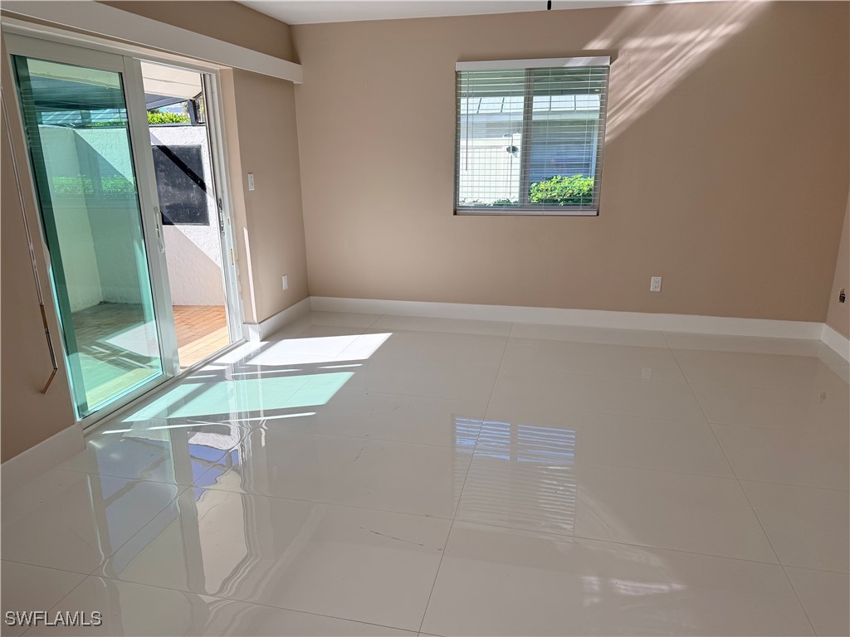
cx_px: 425
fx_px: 589
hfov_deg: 71.6
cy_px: 318
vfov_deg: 56.8
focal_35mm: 24
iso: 100
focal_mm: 6.76
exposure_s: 1/979
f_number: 1.78
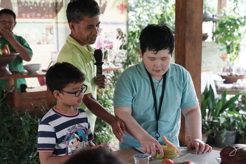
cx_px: 123
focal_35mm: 68
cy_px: 82
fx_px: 465
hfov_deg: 29.7
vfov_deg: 20.0
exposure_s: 1/160
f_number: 4
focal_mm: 68
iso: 5000
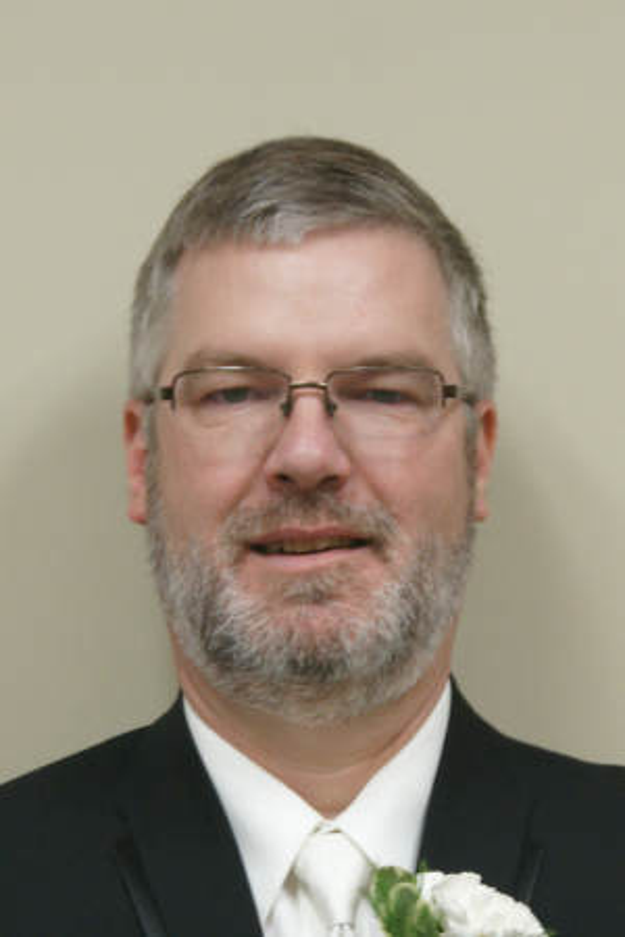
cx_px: 312
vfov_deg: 19.5
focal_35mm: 105
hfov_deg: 13.0
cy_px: 468
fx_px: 2734
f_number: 5.6
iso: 800
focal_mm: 70
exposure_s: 1/30
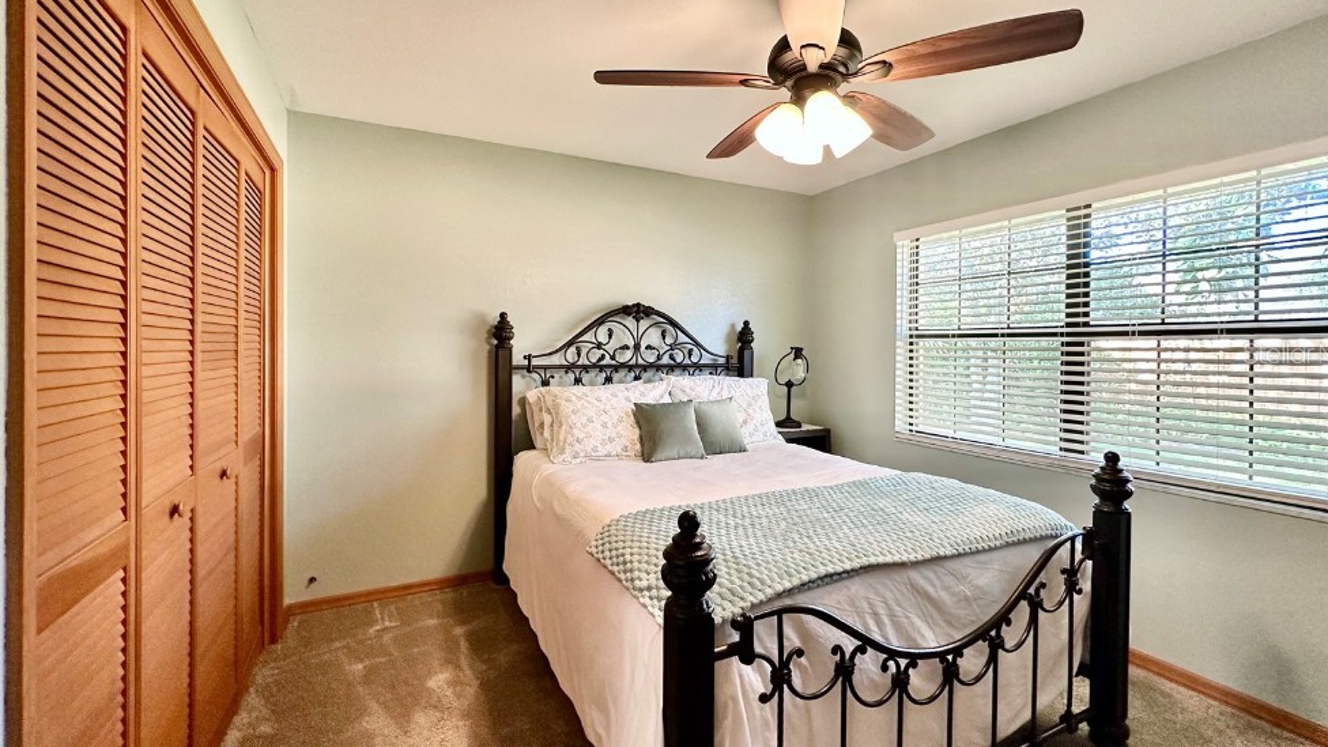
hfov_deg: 99.4
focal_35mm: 16
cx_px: 675
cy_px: 352
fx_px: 563
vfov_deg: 67.0
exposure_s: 1/60
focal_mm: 2.22
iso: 250
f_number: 2.2
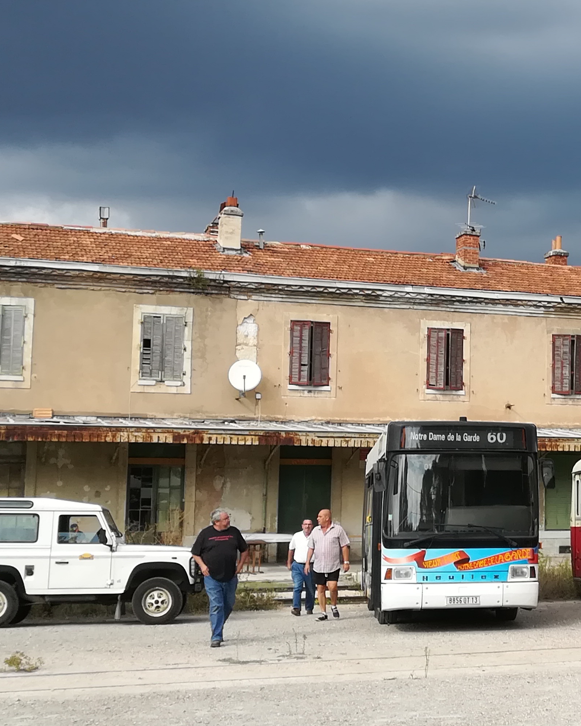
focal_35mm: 66
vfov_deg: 28.7
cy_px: 313
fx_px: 1419
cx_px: 678
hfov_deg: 21.6
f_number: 2.2
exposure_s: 1/622
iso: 50
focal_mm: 3.83
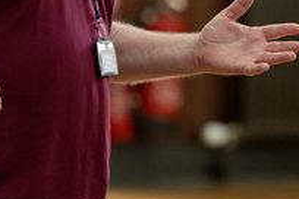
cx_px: 342
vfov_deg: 2.1
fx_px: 5431
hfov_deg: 3.1
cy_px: -41
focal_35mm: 654
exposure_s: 1/320
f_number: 2.8
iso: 1600
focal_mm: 165
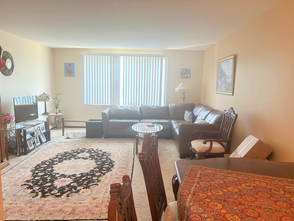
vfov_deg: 53.1
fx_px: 221
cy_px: 110
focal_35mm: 26
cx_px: 147
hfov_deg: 67.3
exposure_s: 1/120
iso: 125
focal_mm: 5.7
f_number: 1.5
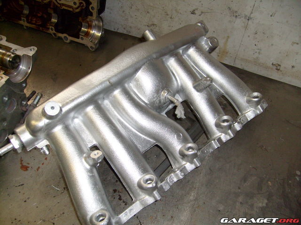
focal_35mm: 35
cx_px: 150
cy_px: 112
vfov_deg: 40.7
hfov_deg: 52.6
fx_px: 304
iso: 100
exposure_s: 1/45
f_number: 2.8
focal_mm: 5.8
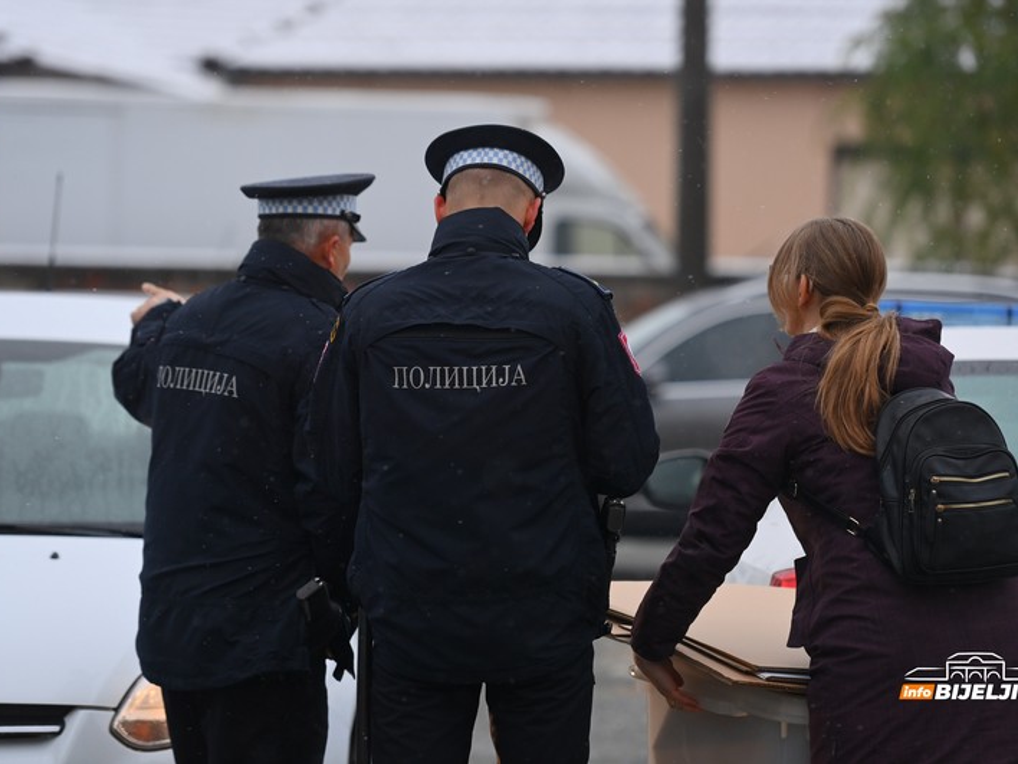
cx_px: 535
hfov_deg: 12.1
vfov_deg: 9.1
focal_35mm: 163
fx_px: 4794
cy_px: 382
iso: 500
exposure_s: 1/500
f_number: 2.8
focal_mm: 150
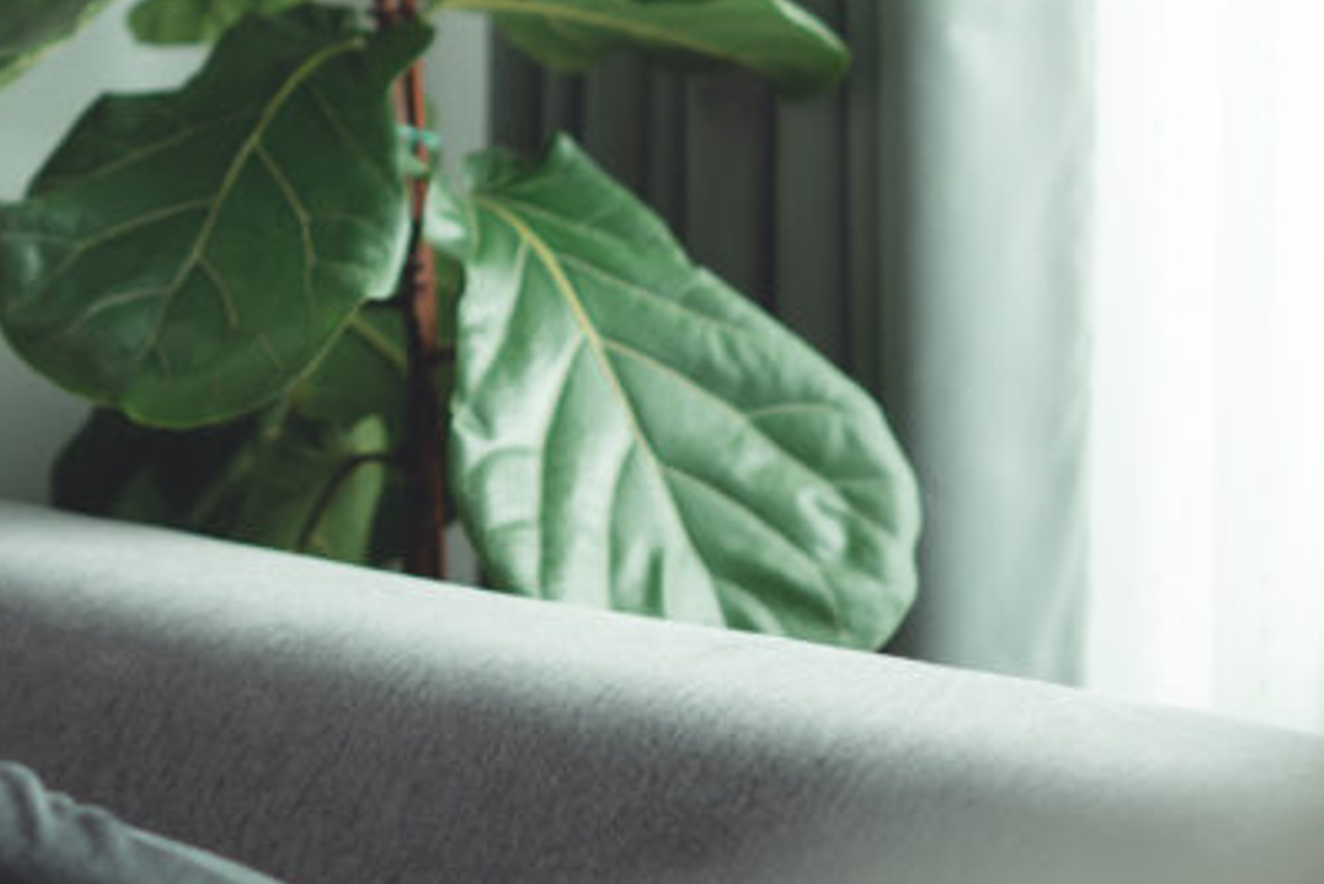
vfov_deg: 10.5
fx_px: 4746
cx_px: 113
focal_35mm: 129
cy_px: -48
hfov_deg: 15.7
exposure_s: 1/80
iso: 250
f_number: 1.8
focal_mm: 50
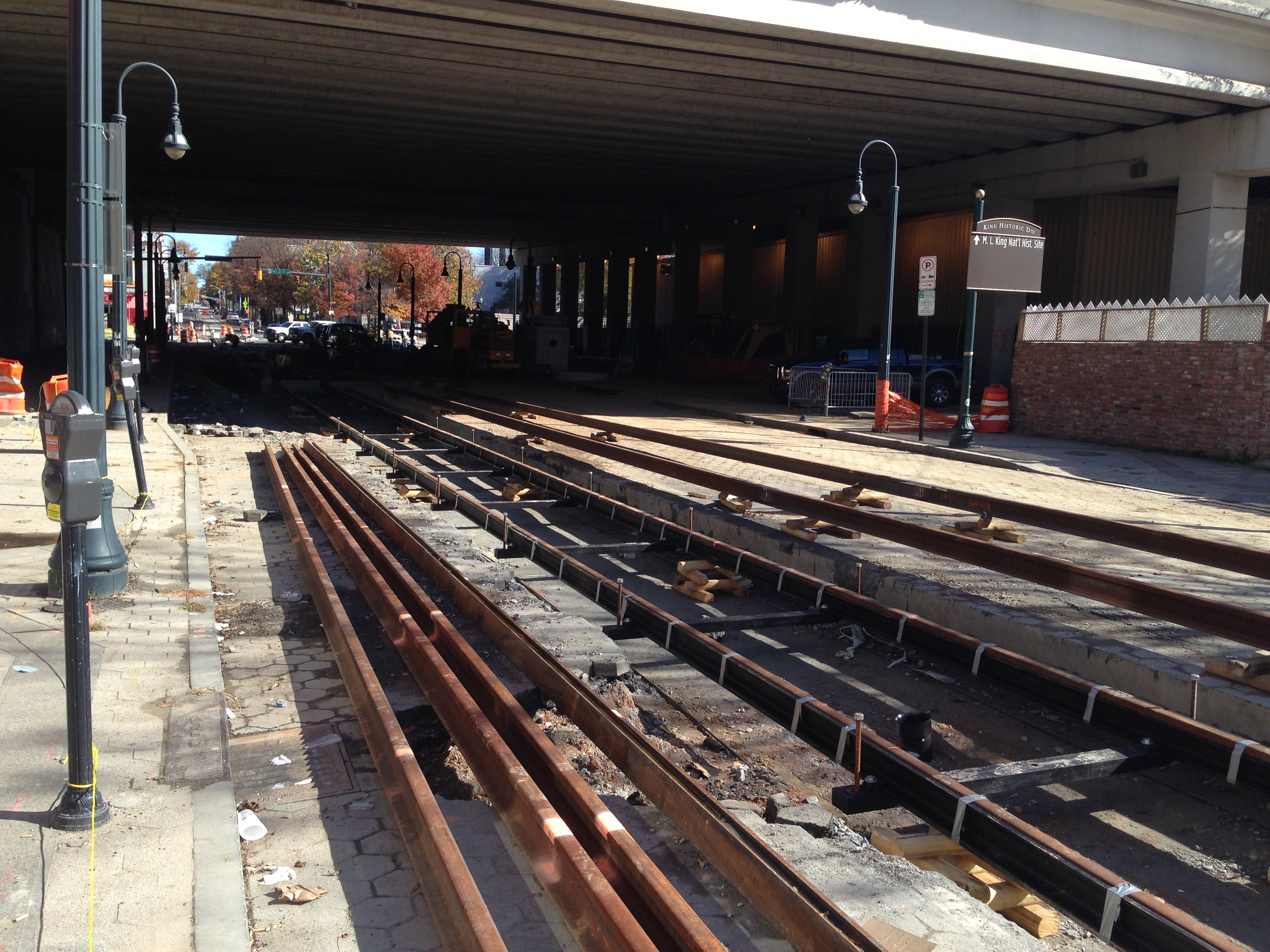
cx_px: 635
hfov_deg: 55.4
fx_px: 1211
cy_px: 476
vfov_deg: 42.9
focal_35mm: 33
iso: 50
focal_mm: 4.12
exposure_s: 1/638
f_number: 2.4
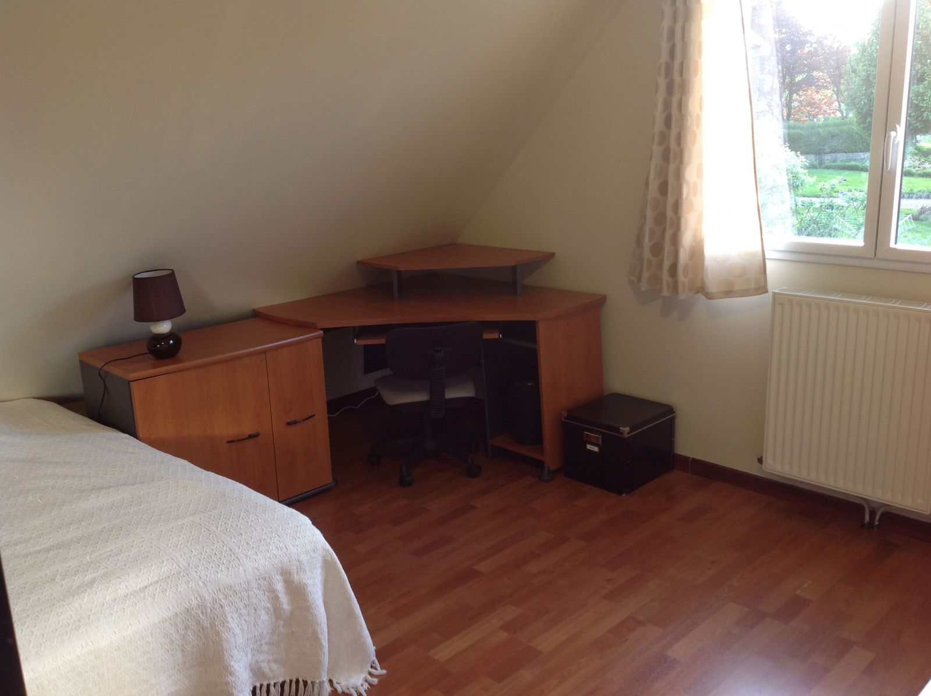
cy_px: 348
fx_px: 940
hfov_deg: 52.7
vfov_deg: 40.6
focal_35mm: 35
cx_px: 466
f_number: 2.4
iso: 64
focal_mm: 4.28
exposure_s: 1/15
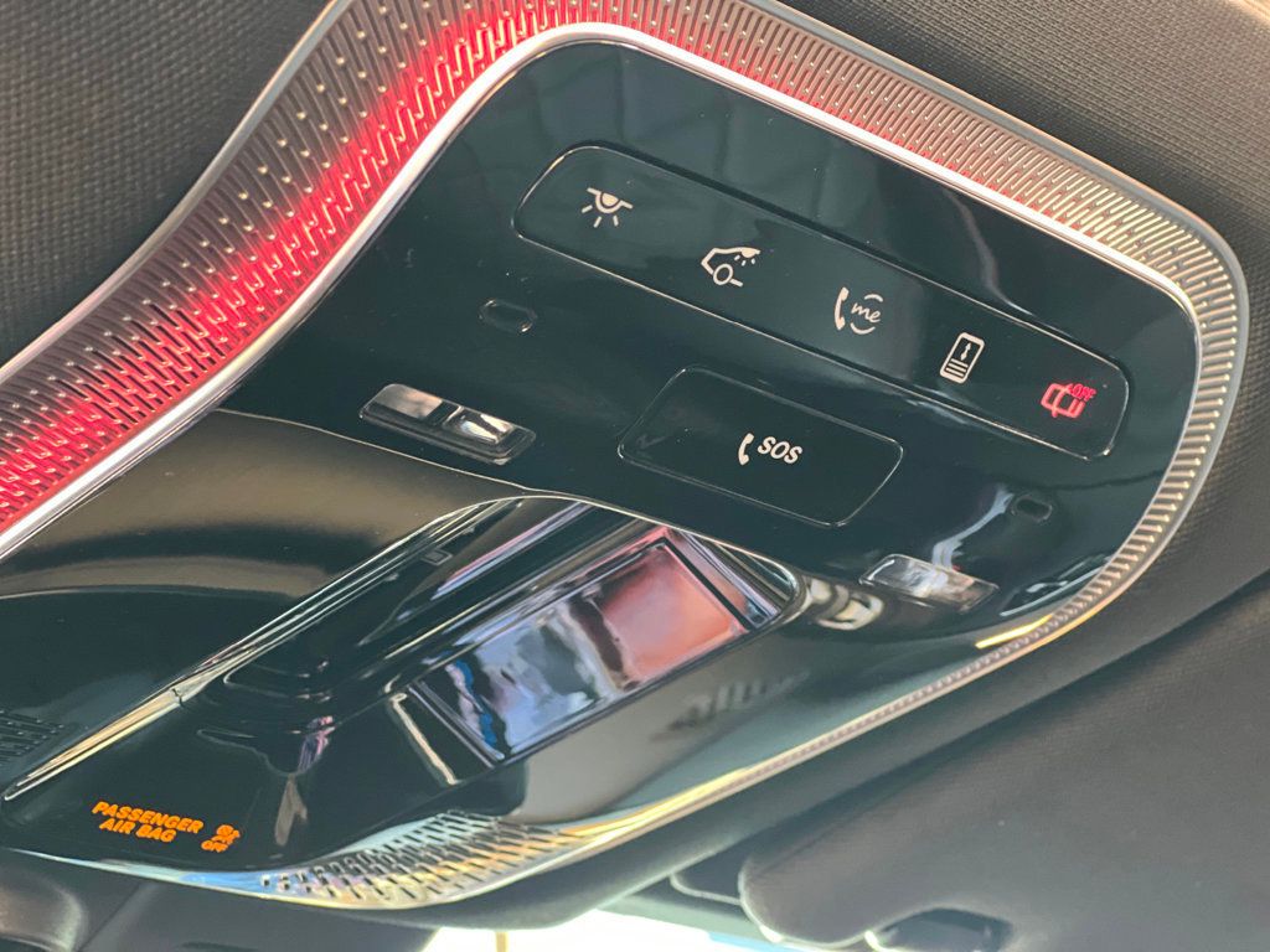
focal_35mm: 77
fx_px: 2825
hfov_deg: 25.3
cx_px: 635
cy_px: 476
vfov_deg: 19.1
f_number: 2.8
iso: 400
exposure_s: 1/15
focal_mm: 9
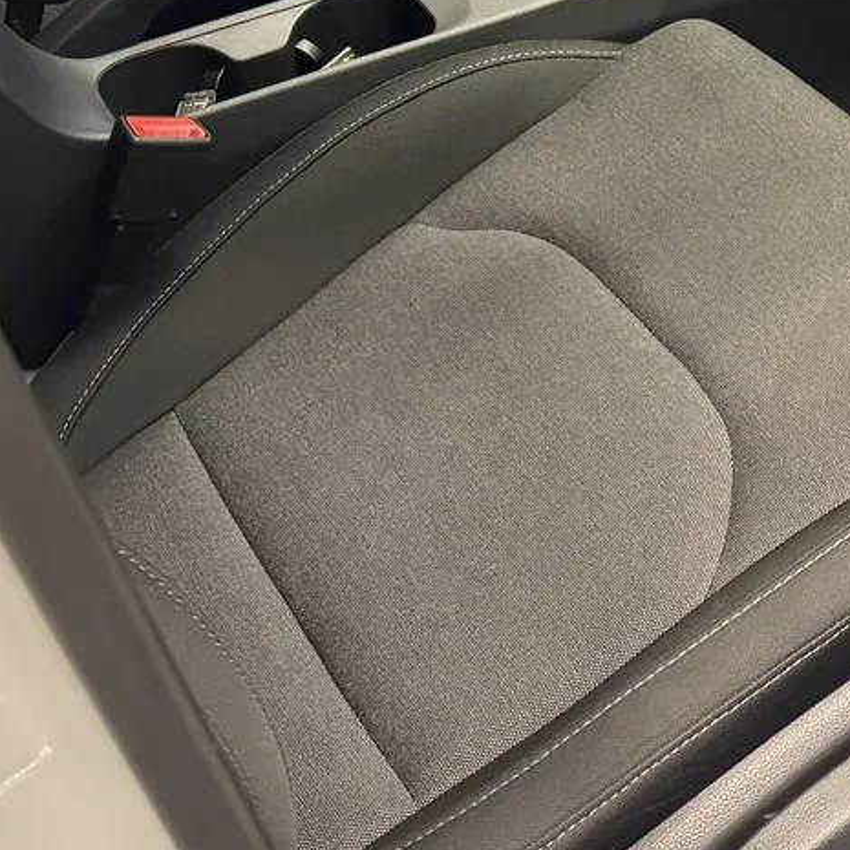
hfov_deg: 22.9
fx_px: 2028
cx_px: 817
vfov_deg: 22.5
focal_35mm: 73
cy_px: -55
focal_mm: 6.76
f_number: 1.78
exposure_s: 1/60
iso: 800
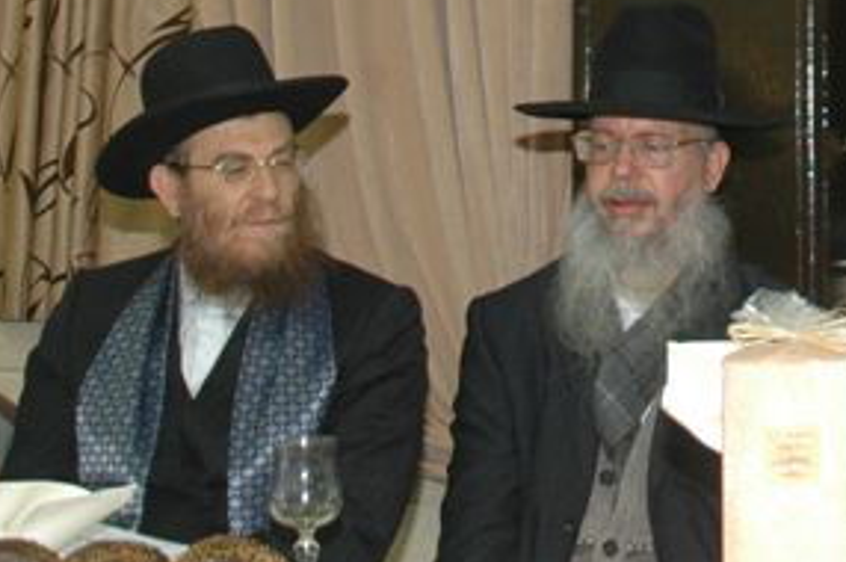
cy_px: -271
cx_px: 819
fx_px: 2770
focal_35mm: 118
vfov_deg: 11.2
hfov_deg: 17.0
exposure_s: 1/80
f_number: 5
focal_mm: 22
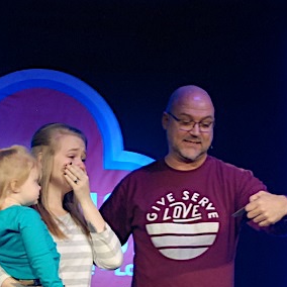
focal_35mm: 158
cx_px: 146
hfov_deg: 11.1
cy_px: 222
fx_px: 1482
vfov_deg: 11.0
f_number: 4.8
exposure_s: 1/25
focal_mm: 44
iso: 640
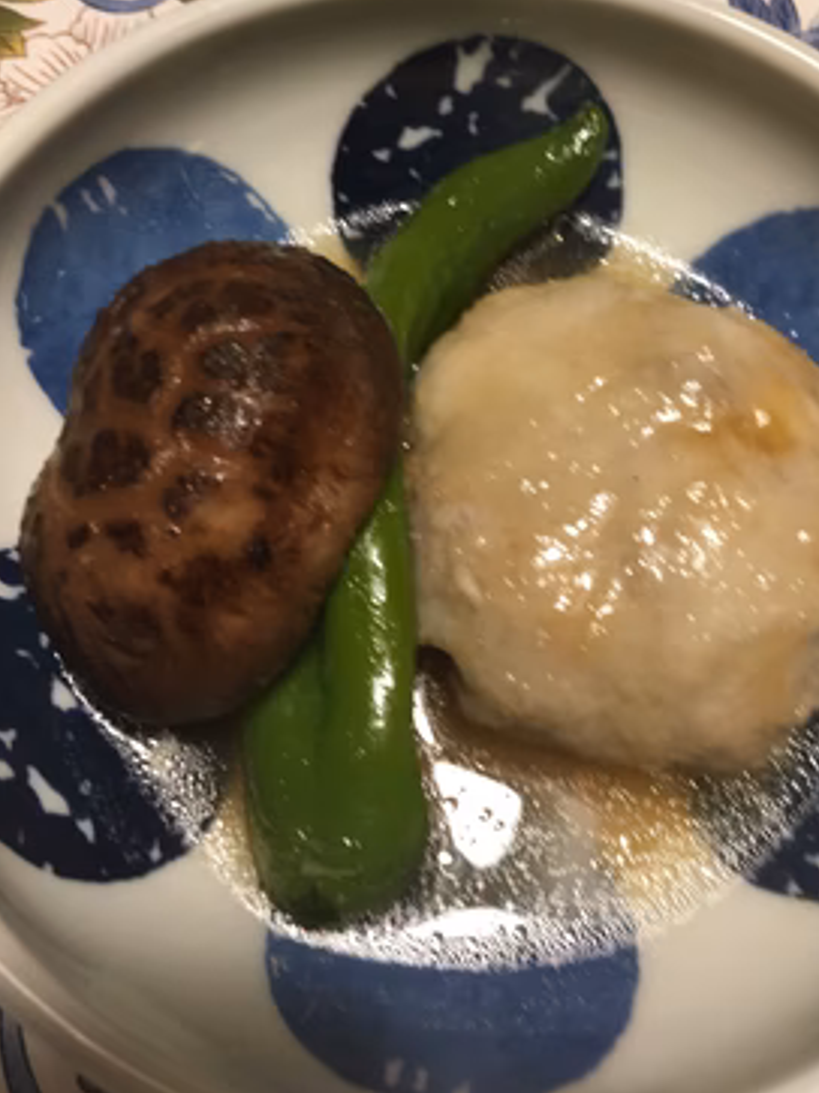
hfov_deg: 44.1
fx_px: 1010
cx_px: 440
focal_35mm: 32
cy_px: 500
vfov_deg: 56.8
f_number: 2.2
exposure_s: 1/30
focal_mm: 4.15
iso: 80
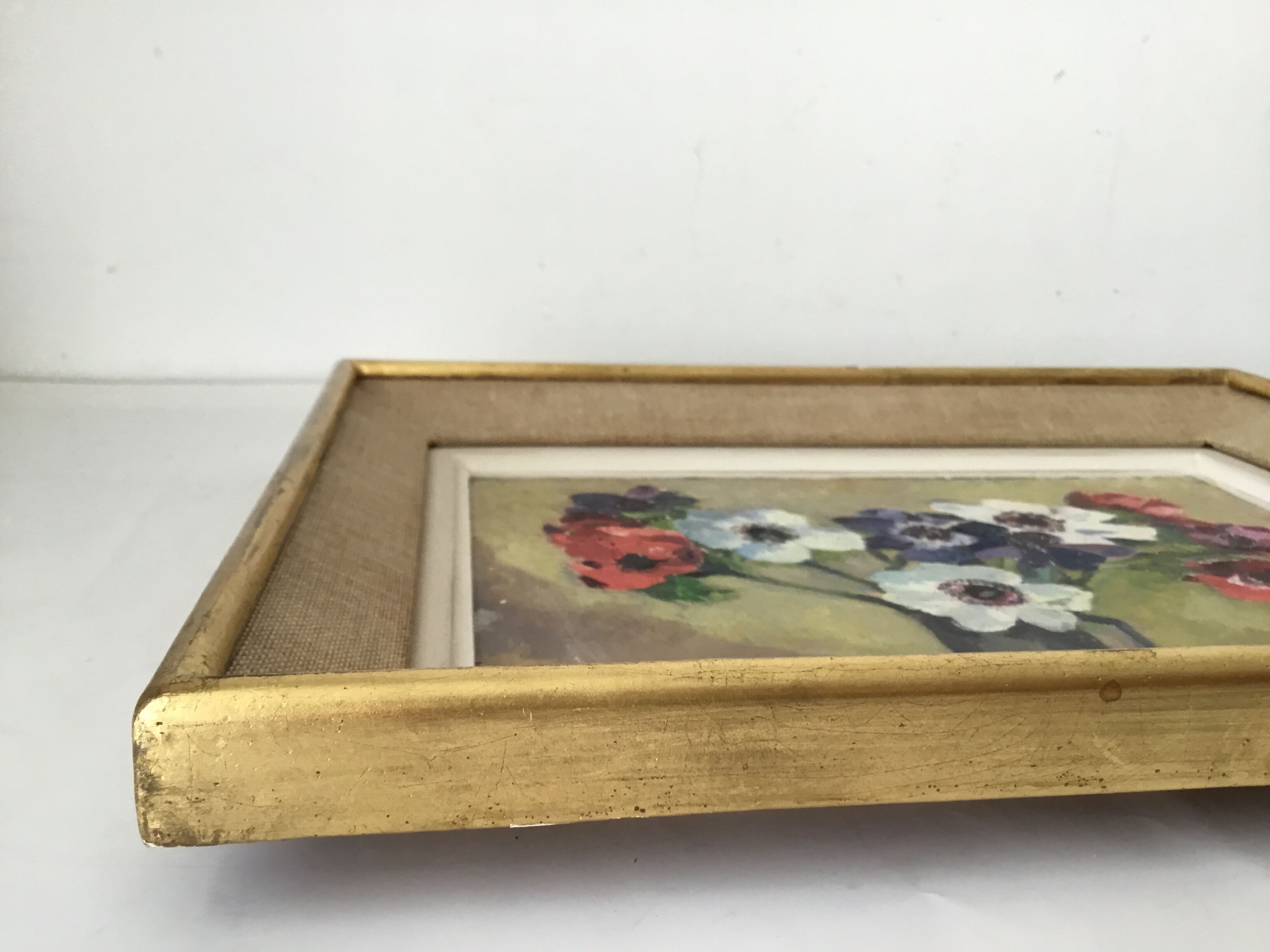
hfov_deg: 58.4
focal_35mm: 31
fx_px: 1137
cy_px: 476
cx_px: 635
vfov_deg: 45.4
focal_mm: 3.3
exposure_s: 1/33
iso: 50
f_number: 2.4
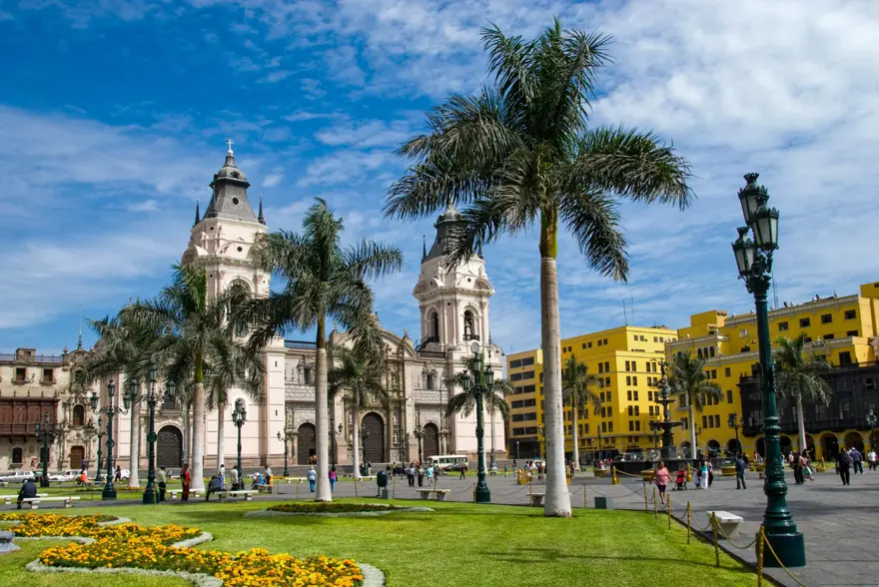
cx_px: 440
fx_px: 733
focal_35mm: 30
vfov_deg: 43.7
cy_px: 294
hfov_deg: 61.9
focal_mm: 20
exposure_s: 1/250
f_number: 8
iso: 100
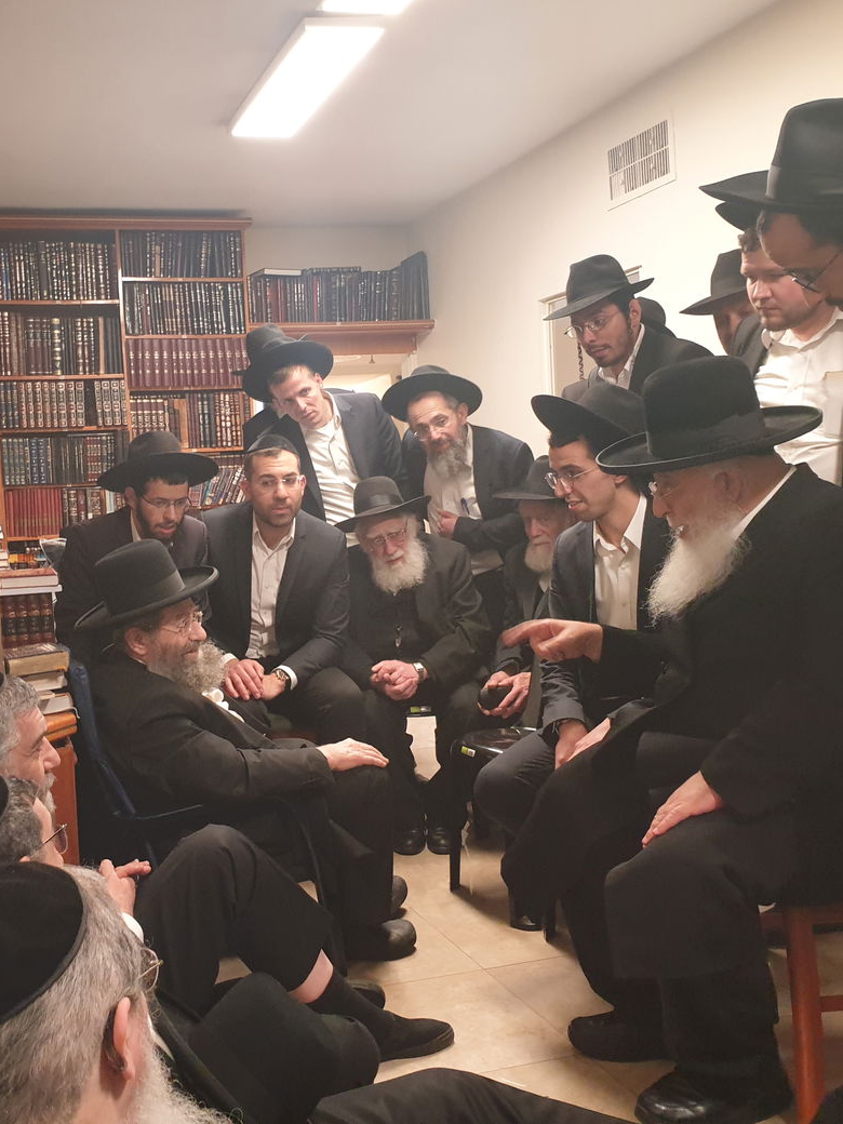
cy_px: 558
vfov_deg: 52.6
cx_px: 233
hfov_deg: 39.8
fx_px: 1136
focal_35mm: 35
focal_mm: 4.3
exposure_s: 1/33
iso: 320
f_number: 2.4
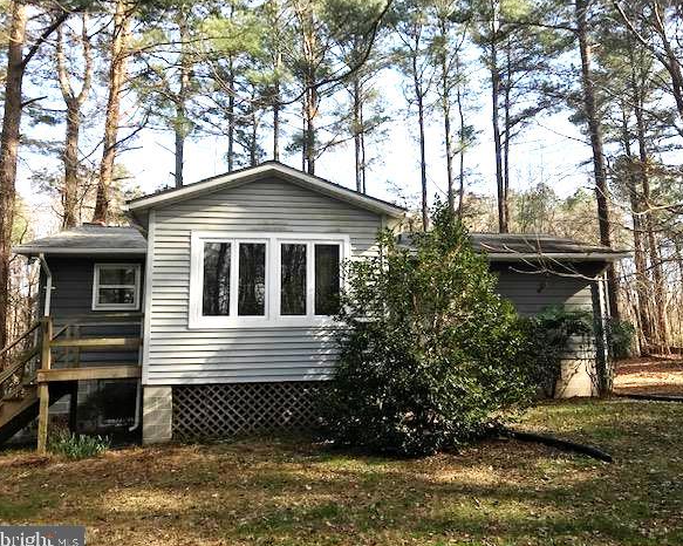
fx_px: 606
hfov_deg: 58.7
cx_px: 368
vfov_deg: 48.5
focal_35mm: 30
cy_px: 275
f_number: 1.8
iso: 20
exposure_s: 1/520
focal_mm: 3.99
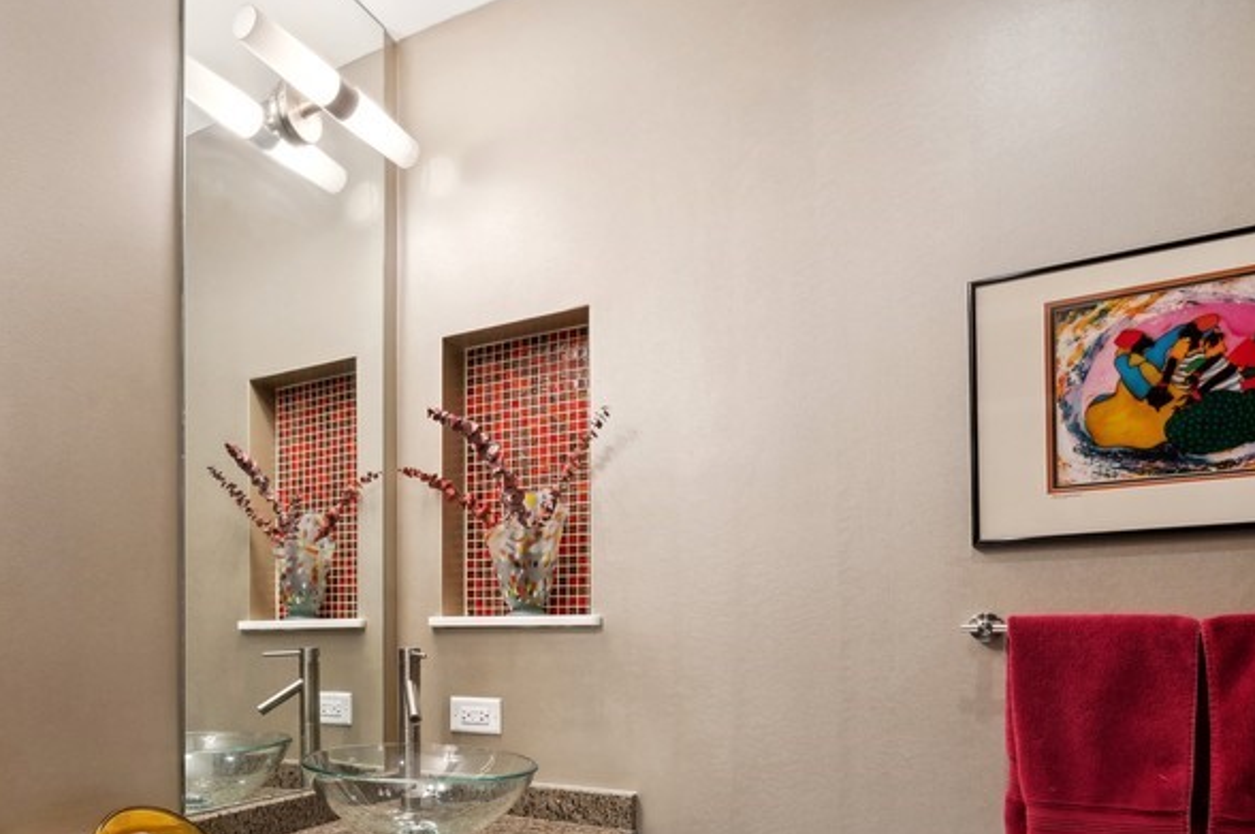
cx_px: 339
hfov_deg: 65.9
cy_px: 625
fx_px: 906
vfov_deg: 47.6
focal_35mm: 26
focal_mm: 17
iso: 400
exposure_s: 1/3.33
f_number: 9.5
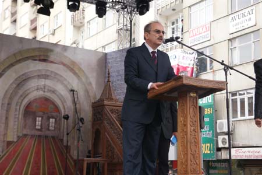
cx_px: 131
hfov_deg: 29.9
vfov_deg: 20.2
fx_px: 491
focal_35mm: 68
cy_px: 88
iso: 100
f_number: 4.5
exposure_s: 1/125
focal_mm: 45
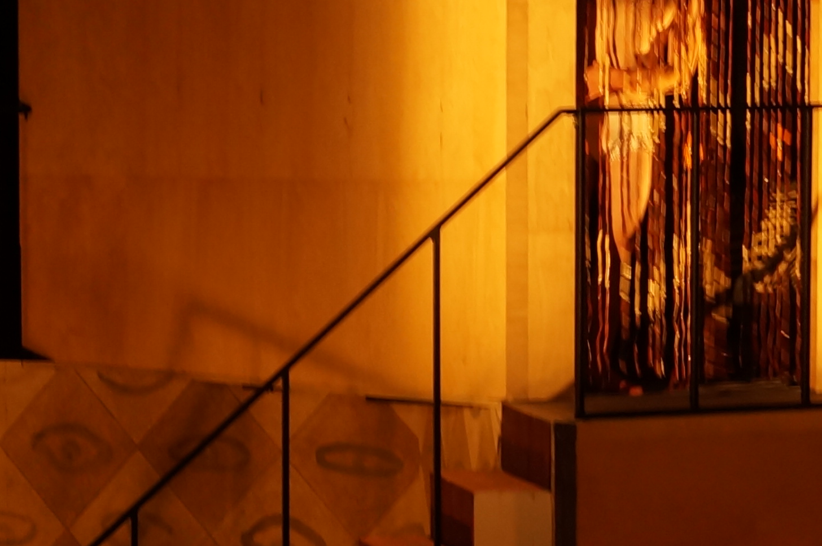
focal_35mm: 253
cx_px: -353
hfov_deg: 8.0
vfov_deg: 5.4
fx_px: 5772
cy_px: 732
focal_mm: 50
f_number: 5.6
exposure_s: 1/4
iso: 400
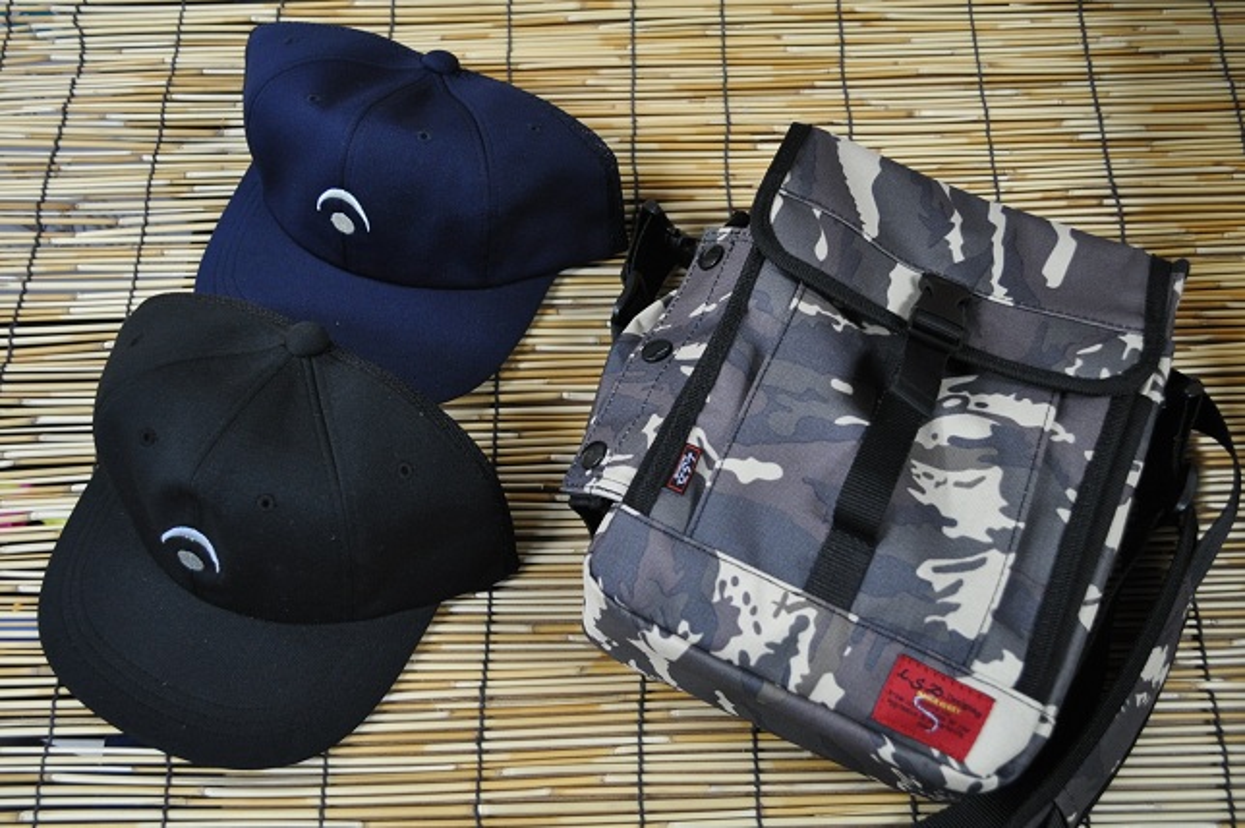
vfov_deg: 36.8
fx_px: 1244
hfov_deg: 53.2
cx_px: 622
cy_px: 414
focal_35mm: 36
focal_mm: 24
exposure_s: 1/40
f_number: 4
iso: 800
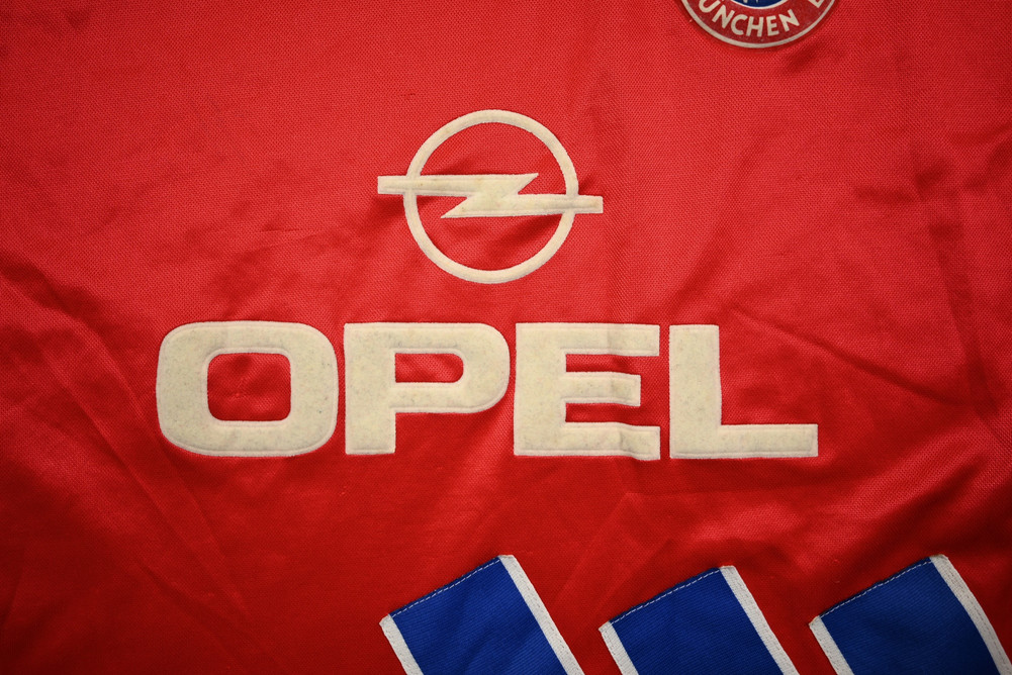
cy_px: 338
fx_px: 858
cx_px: 506
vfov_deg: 43.0
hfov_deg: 61.1
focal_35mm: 30
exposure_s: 1/125
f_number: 4.8
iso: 200
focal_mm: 30.5
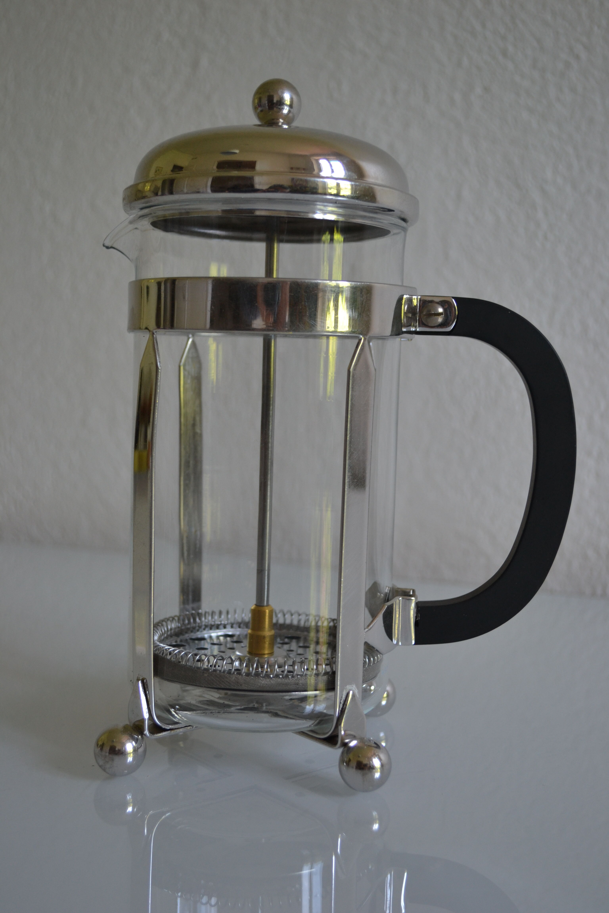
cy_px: 456
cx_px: 304
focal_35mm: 45
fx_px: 1142
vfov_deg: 43.6
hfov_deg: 29.9
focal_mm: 30
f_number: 4.5
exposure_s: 1/60
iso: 400
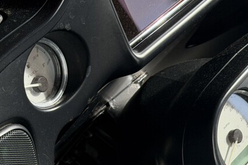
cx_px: 152
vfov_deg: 10.6
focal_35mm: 126
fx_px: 868
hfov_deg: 16.2
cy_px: 231
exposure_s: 1/719
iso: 80
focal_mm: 6.76
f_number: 1.78
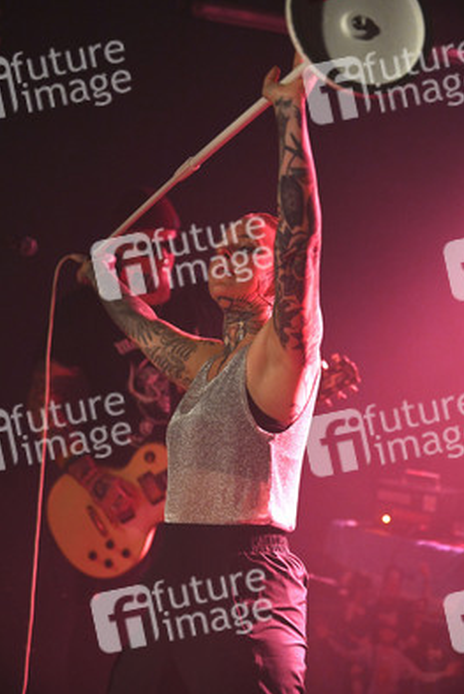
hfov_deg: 18.0
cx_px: 233
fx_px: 1468
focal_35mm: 76
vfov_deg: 26.6
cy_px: 347
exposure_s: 1/400
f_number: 2.8
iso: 6400
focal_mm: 75
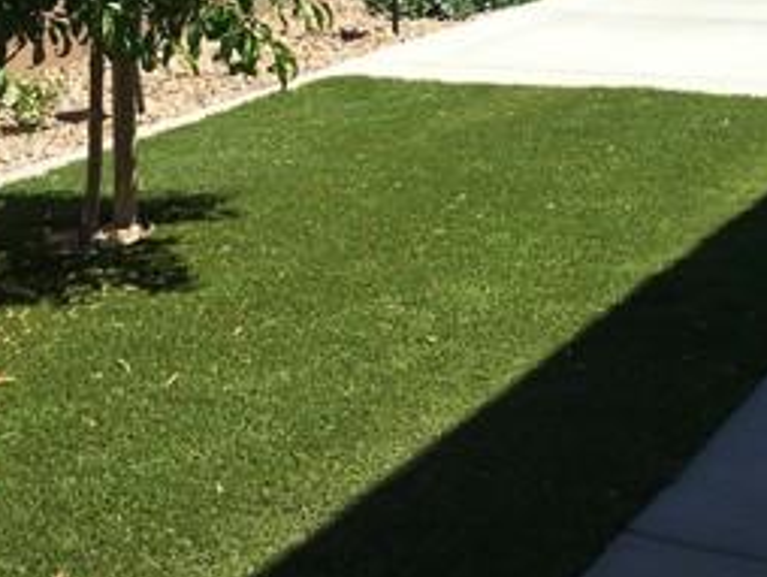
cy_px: -124
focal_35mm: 73
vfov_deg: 19.0
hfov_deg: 25.8
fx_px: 1619
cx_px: 682
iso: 25
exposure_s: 1/1538
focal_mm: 4.15
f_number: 2.2
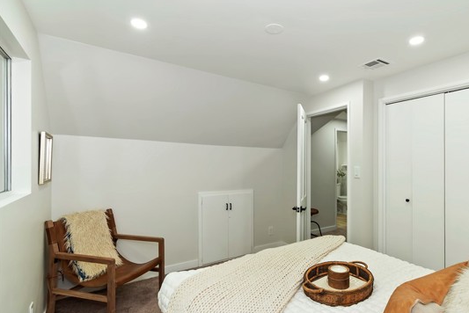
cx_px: 278
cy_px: 167
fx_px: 235
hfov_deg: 89.0
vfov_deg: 67.4
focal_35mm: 18
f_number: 8
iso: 400
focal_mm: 10
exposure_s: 1/30
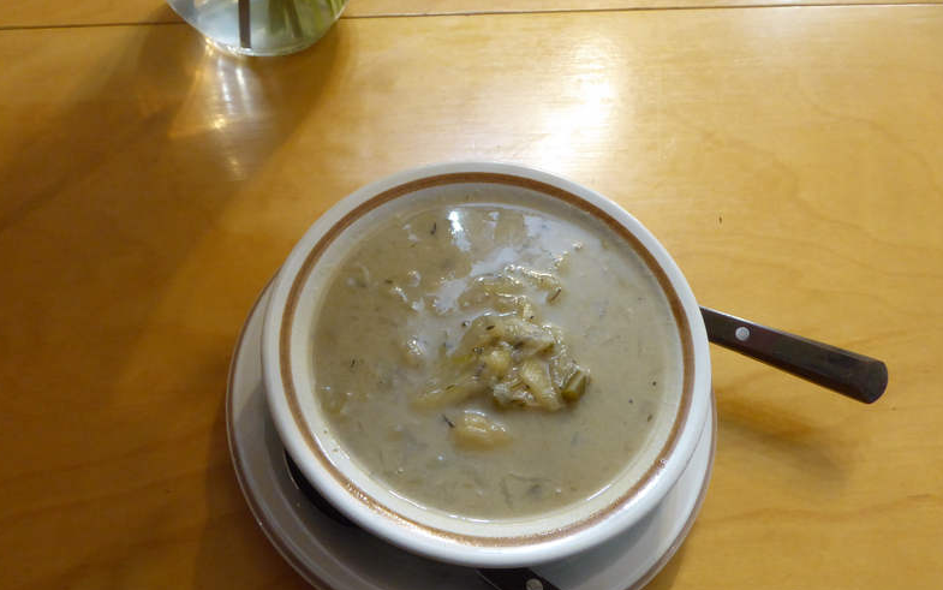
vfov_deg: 45.7
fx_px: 694
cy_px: 359
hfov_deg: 68.4
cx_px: 465
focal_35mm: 27
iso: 400
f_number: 3.3
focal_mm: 4.3
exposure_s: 1/15
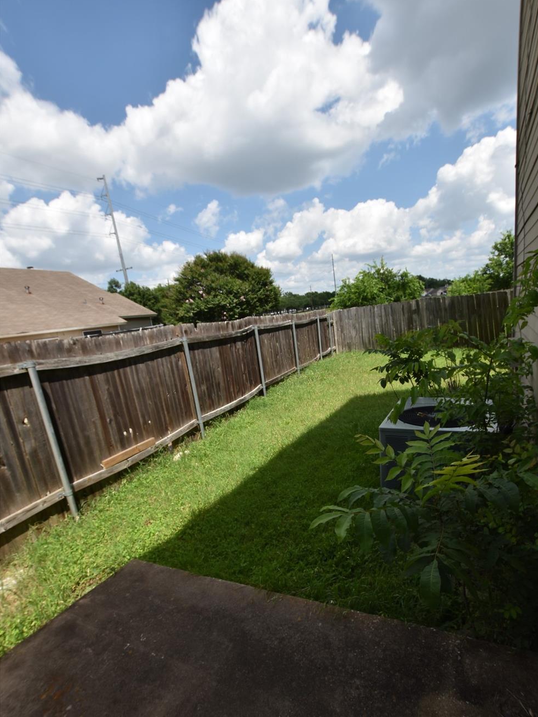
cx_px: 281
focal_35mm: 17
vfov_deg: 90.4
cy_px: 411
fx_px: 352
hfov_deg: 74.7
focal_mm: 10
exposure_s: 1/250
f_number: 8
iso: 100
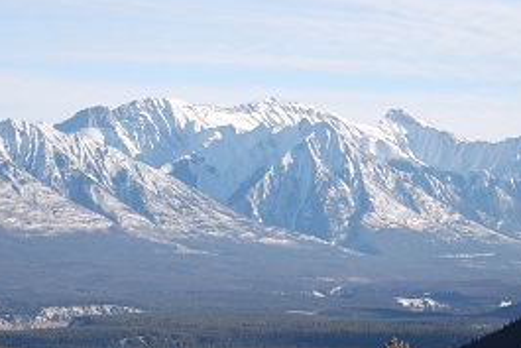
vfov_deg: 8.9
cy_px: 248
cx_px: 175
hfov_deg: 13.3
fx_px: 2230
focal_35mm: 154
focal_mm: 70
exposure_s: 1/1000
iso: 200
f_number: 4.5
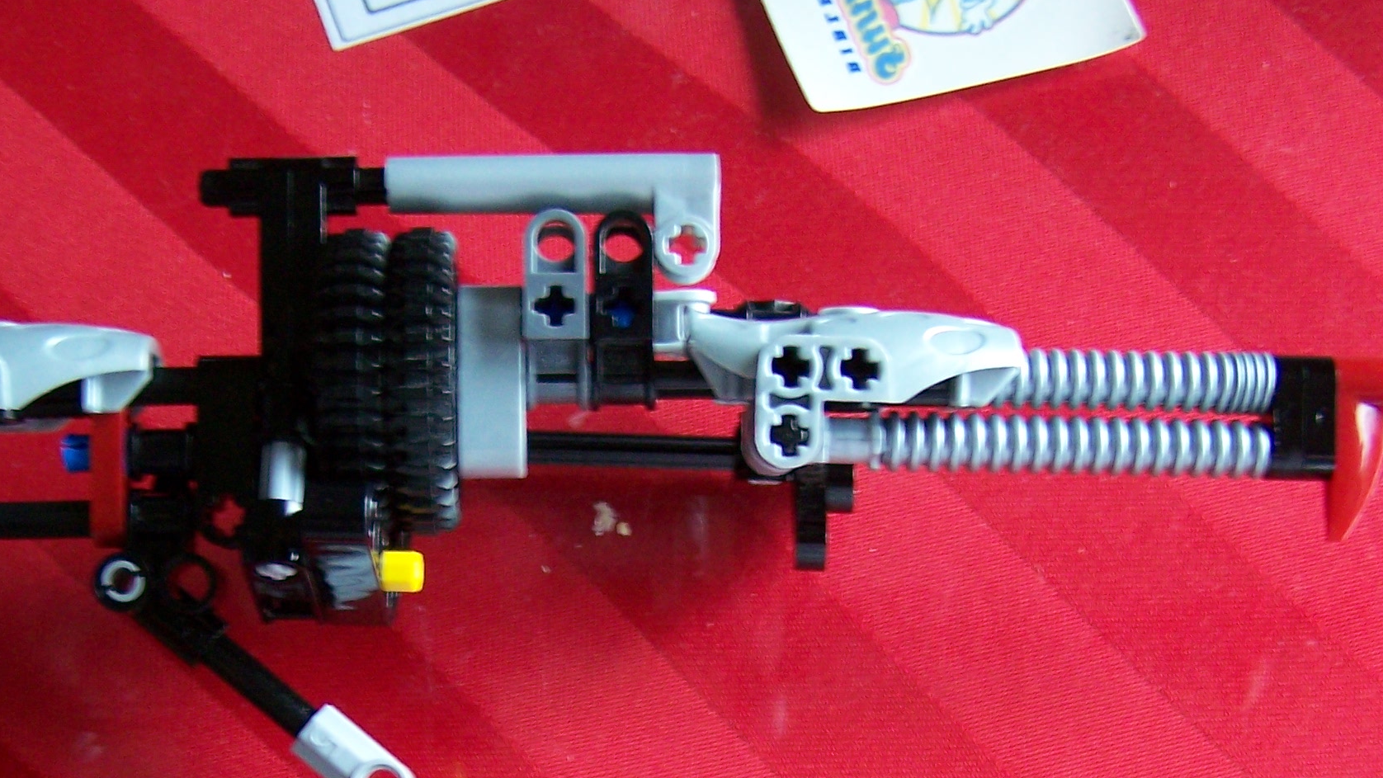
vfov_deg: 16.8
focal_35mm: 70
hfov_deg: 30.1
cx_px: 543
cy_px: 818
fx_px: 2567
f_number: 2.8
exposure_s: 1/8
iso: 160
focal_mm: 6.3
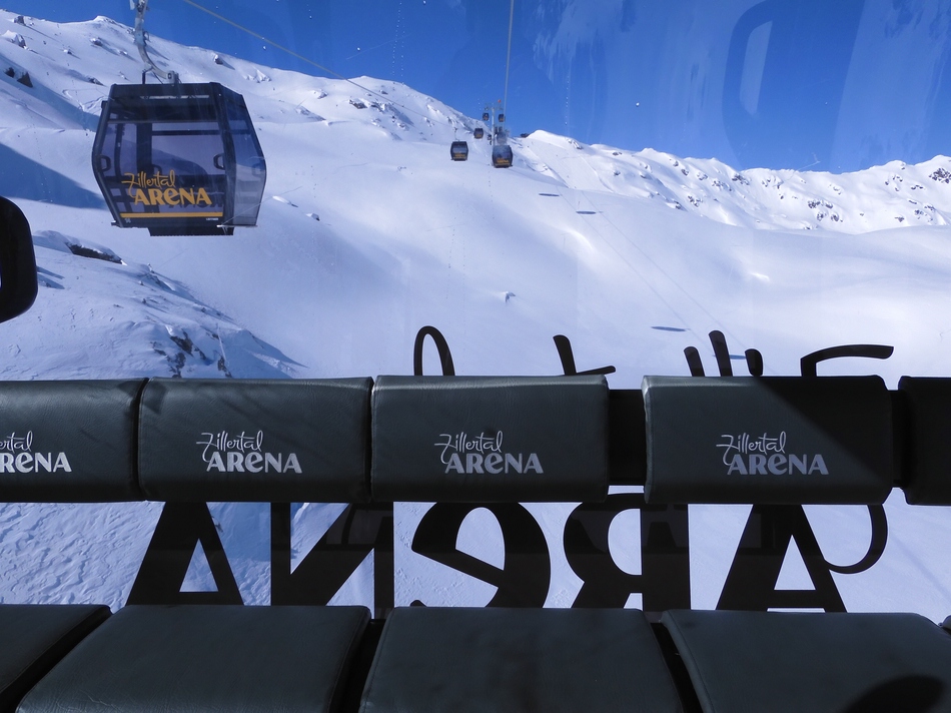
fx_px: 659
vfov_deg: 56.8
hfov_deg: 71.6
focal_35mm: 24
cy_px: 356
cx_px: 476
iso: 100
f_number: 3.4
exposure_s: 1/2000
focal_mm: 4.3
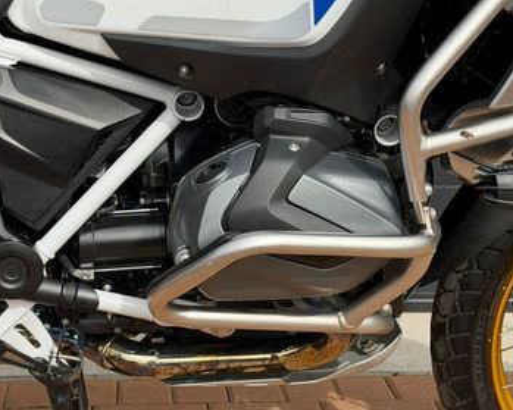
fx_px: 1305
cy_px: 175
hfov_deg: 22.2
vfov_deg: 17.8
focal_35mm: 86
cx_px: 185
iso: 80
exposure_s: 1/4329
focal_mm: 6.76
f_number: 1.78
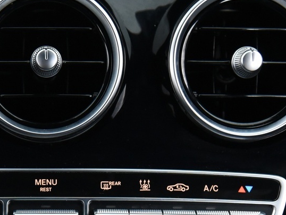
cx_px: 45
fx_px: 1554
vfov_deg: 7.9
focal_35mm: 188
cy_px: 220
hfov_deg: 10.5
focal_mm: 65
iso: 4000
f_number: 4
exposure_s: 1/20
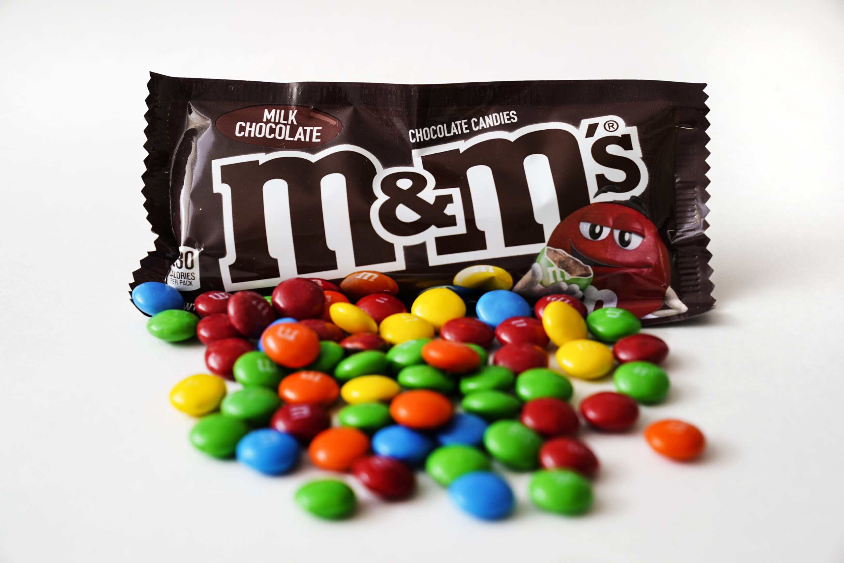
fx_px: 1641
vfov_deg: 19.5
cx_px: 422
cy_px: 282
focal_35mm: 70
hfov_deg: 28.8
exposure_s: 1/200
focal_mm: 70
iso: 320
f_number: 6.3
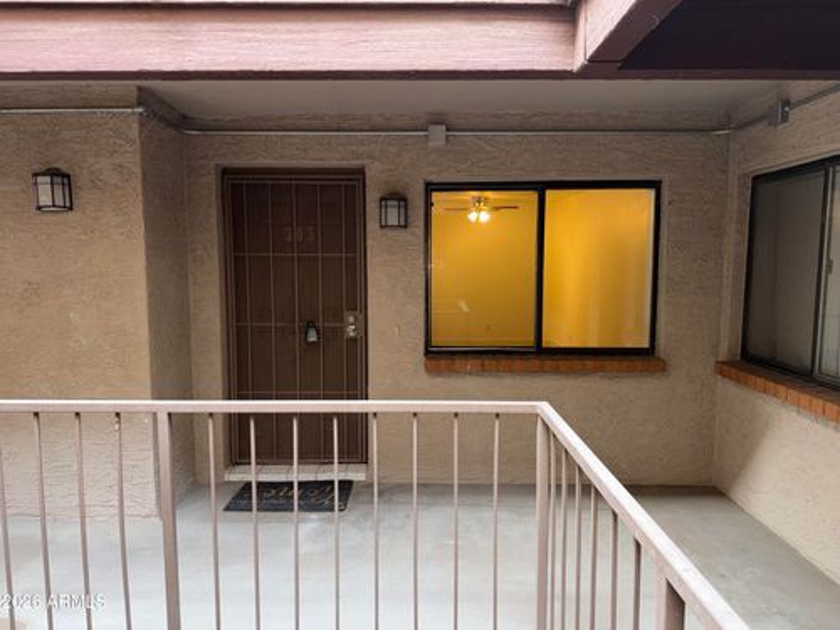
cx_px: 420
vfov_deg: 56.8
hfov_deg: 71.6
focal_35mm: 24
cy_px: 315
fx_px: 582
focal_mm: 6.76
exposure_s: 1/37
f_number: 1.78
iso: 80
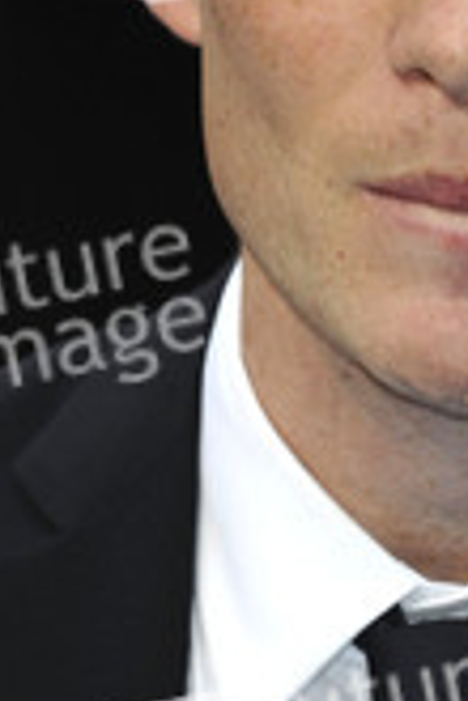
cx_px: 453
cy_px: 115
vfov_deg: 2.8
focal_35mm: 726
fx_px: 14156
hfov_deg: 1.9
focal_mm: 200
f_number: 5.6
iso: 400
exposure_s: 1/200
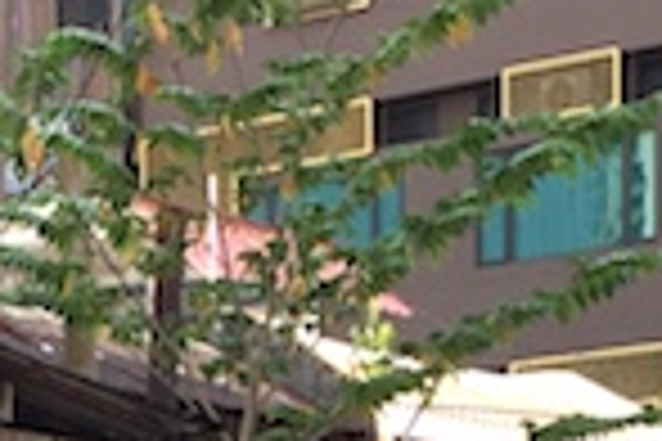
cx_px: -36
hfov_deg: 12.3
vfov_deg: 7.8
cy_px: 1058
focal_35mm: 164
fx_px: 3016
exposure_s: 1/229
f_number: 2.2
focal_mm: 4.15
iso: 32
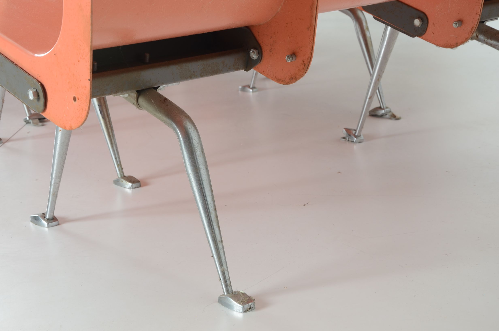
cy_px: 166
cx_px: 250
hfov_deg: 27.0
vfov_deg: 18.1
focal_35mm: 75
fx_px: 1037
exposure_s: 1/60
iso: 200
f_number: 8
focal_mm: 50
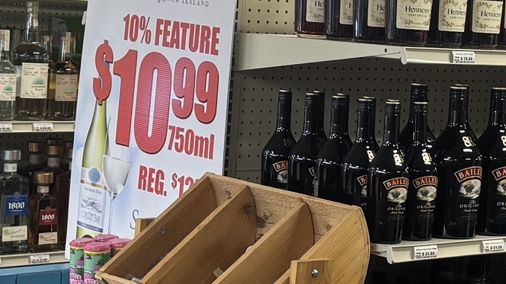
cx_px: 546
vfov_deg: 10.0
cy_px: 40
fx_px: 1623
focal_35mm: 121
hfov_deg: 17.2
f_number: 1.78
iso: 125
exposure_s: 1/60
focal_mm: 6.76
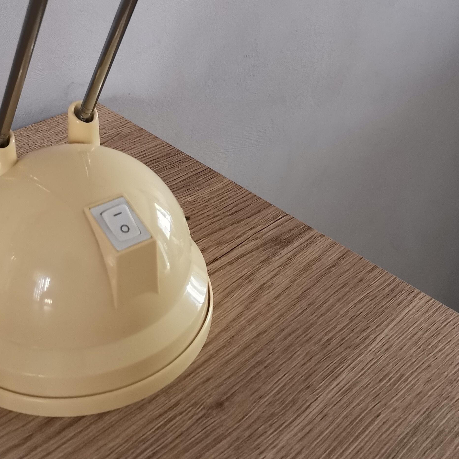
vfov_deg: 33.6
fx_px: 735
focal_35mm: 49
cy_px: 86
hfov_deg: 34.6
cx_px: 192
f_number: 1.8
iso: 320
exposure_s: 1/50
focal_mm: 4.75
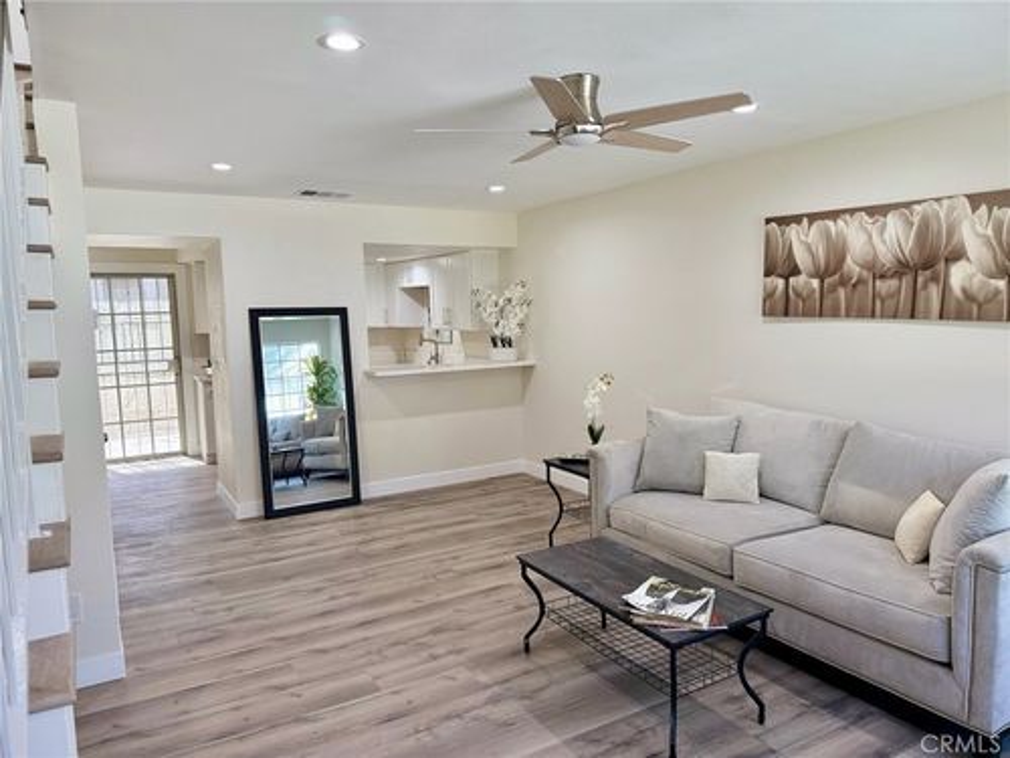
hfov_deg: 71.6
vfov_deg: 56.8
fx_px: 700
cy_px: 379
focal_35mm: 24
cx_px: 505
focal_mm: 6.76
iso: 200
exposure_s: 1/230
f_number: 1.78
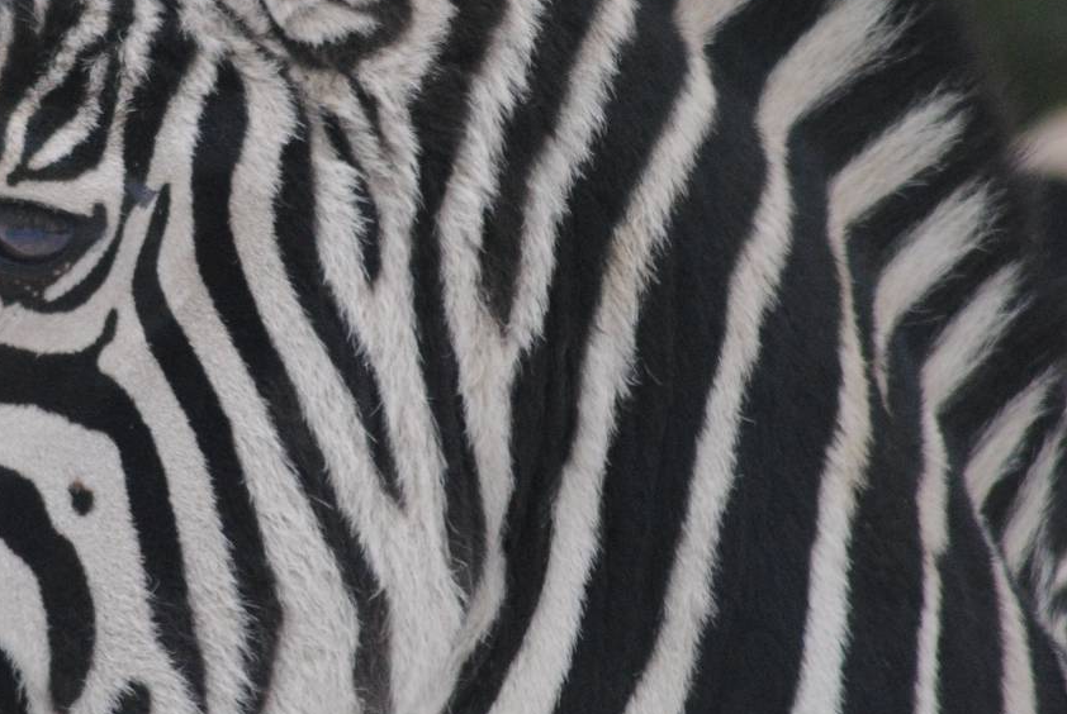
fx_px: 25376
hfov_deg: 2.4
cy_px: 234
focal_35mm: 855
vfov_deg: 1.6
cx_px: 54
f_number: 5.6
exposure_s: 1/500
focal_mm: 300
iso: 900
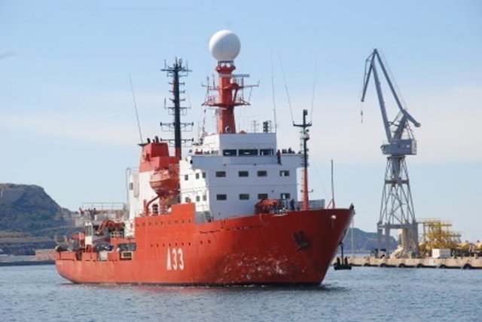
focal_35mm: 150
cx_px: 241
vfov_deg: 9.2
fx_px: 2009
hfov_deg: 13.7
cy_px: 161
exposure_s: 1/500
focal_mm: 100
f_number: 11
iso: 400
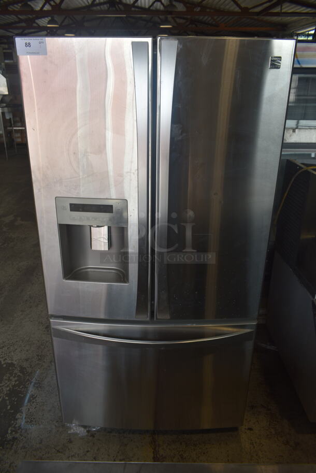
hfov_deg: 48.0
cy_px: 236
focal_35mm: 27
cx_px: 158
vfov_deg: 67.3
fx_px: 355
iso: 100
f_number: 8
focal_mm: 18
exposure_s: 1/60
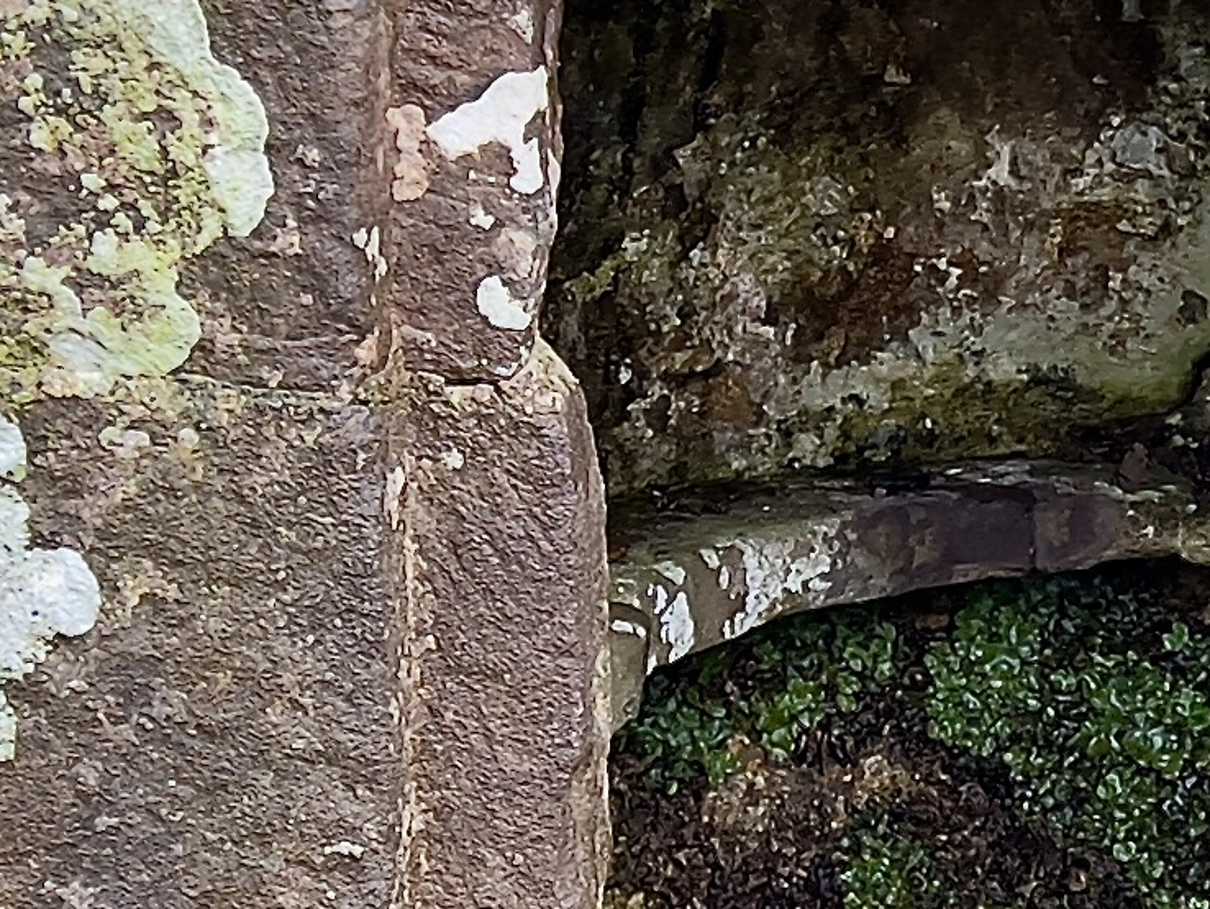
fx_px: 4965
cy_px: 730
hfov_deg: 13.3
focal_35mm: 142
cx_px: 1692
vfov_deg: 10.4
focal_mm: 5.7
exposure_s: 1/121
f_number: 1.5
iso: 50
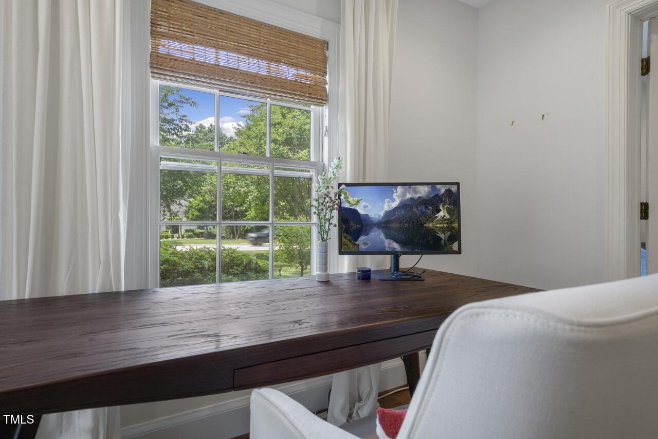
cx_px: 329
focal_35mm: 18
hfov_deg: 90.0
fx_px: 329
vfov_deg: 67.4
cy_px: 220
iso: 200
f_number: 8
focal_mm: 18
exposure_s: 1/40
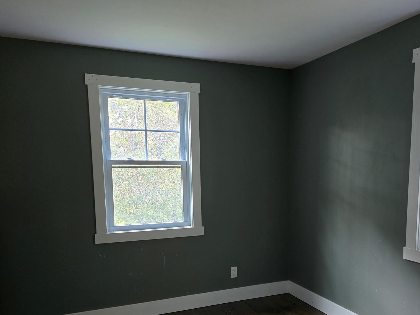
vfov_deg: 44.8
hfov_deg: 58.2
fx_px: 376
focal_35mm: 31
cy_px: 209
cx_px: 235
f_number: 1.7
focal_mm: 6.3
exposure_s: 1/60
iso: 640
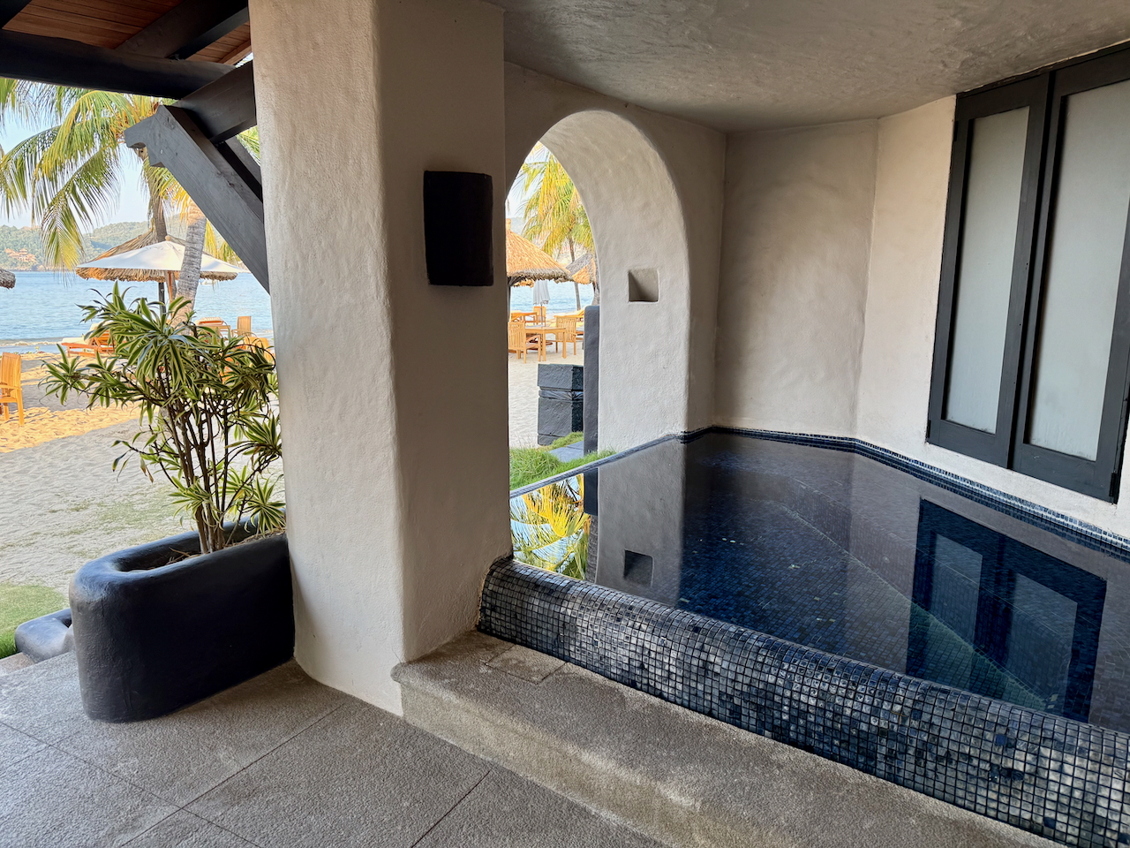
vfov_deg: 56.8
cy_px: 424
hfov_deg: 71.6
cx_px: 565
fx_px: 783
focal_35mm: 24
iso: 100
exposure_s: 1/233
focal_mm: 6.76
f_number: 1.78
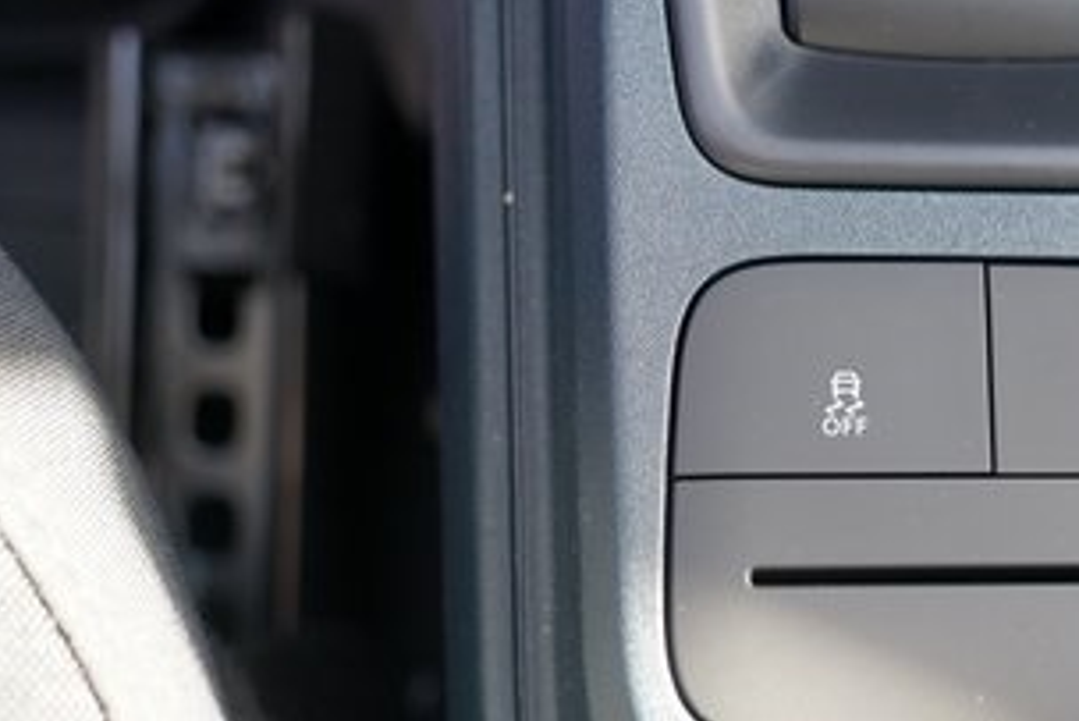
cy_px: 403
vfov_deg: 16.7
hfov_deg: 24.1
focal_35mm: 82
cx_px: 951
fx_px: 2459
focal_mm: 39
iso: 250
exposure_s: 1/60
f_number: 4
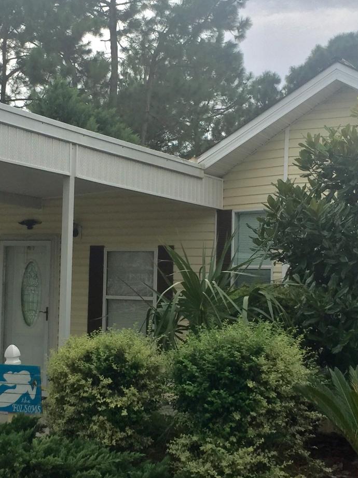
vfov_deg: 30.6
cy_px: 292
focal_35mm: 63
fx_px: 869
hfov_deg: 23.2
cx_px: 123
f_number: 2.2
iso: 32
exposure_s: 1/648
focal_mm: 4.15
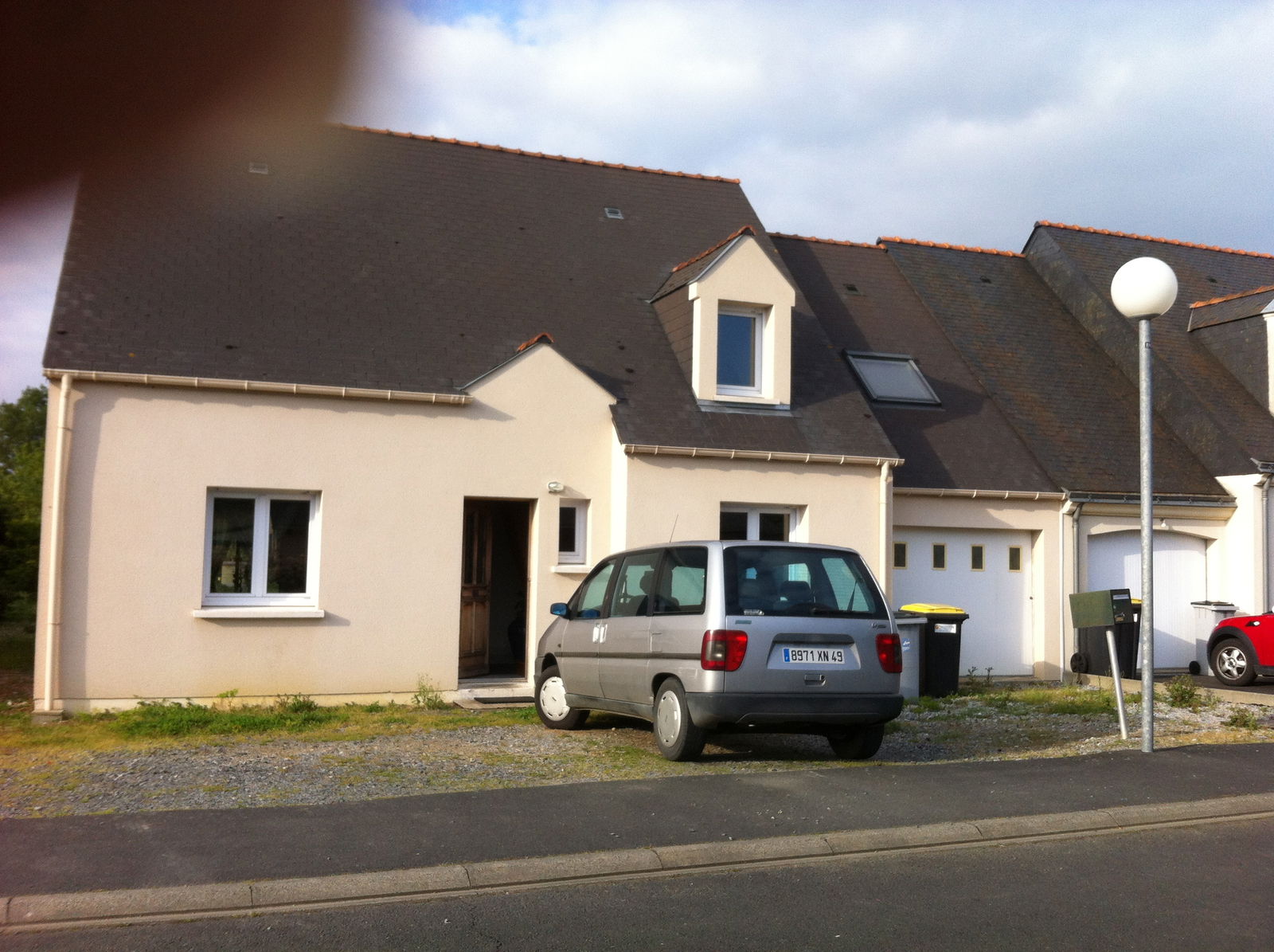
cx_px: 637
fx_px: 1286
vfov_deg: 40.6
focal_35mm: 35
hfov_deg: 52.7
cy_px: 476
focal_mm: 3.85
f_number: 2.8
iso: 80
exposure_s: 1/718
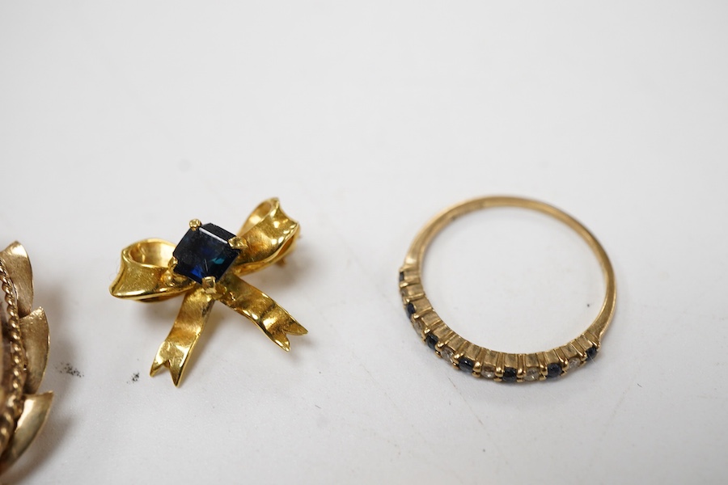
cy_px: 242
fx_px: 910
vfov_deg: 29.9
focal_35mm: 45
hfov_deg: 43.6
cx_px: 364
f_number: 11
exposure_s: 1/125
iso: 1250
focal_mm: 30
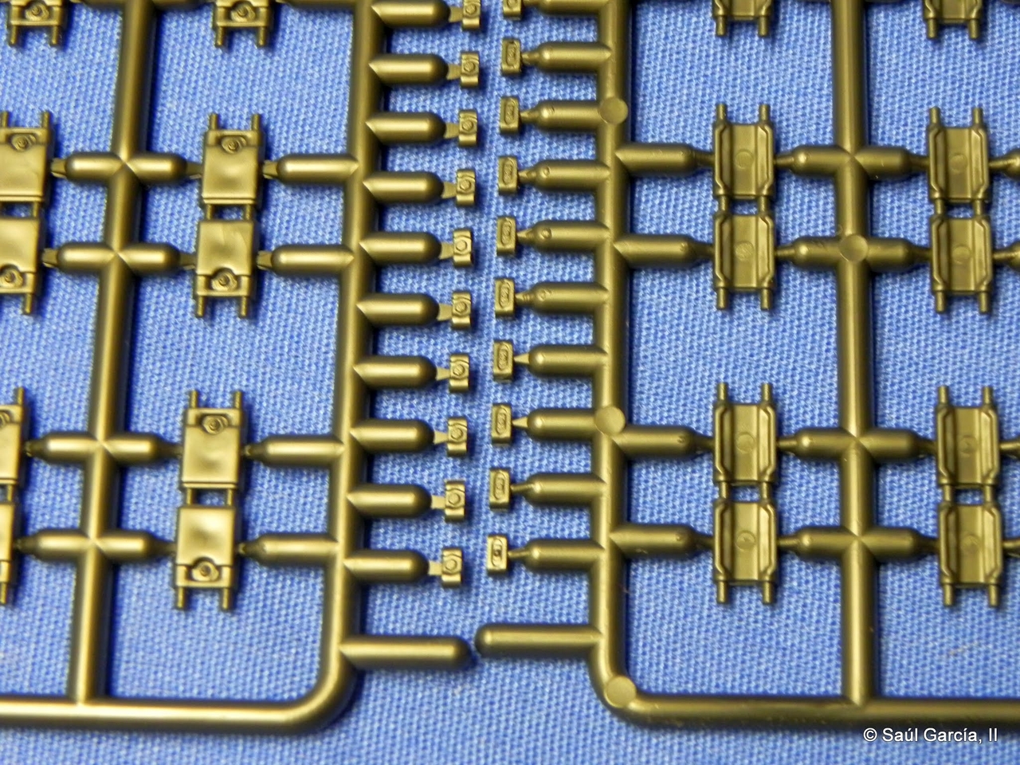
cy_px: 382
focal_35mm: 95
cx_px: 510
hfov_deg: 20.7
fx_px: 2799
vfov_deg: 15.6
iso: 400
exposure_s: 1/8.6
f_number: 4
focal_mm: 16.9
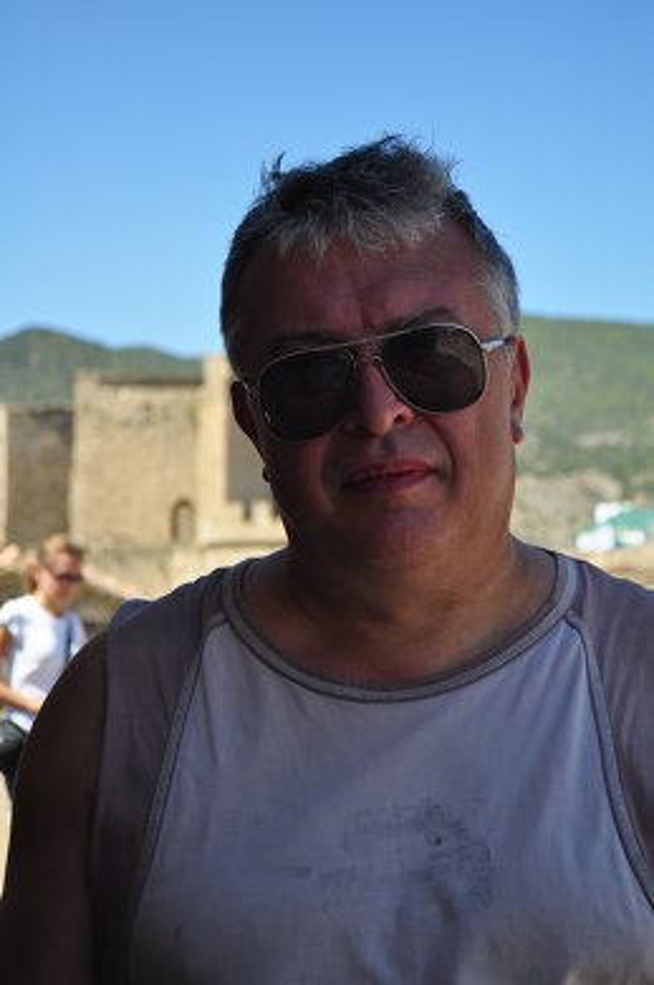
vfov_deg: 29.9
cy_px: 492
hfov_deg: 20.1
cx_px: 327
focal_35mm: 68
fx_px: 1844
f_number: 5.3
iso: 500
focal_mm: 45
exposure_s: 1/1250
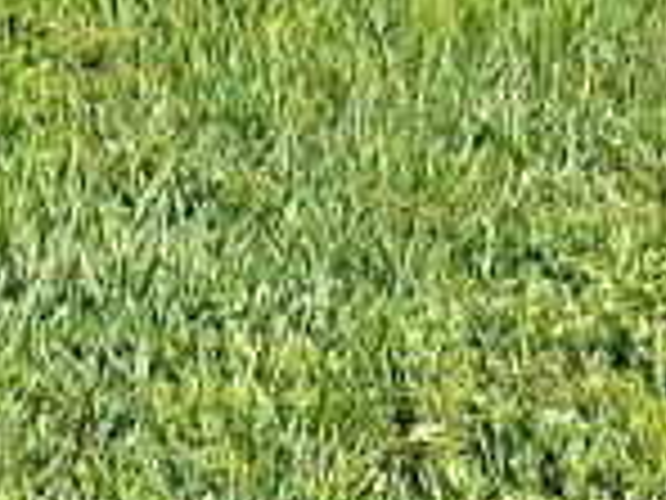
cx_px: 819
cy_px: -477
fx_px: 3732
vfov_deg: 7.4
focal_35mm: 194
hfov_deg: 10.0
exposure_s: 1/770
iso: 32
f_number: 1.9
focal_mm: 2.91
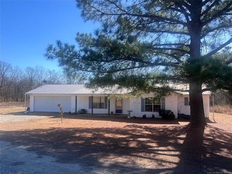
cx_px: 116
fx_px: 174
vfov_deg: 53.1
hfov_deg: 67.3
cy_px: 87
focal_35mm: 26
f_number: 1.5
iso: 50
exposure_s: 1/1972
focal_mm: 5.7
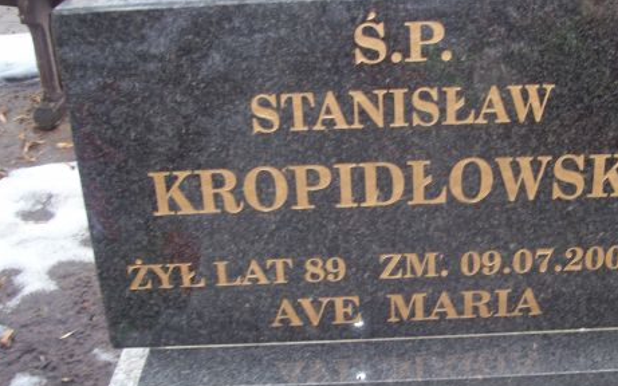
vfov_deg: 24.4
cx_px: 383
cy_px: 232
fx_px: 893
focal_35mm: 53
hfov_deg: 38.0
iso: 80
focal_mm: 6
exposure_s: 1/64
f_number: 2.7
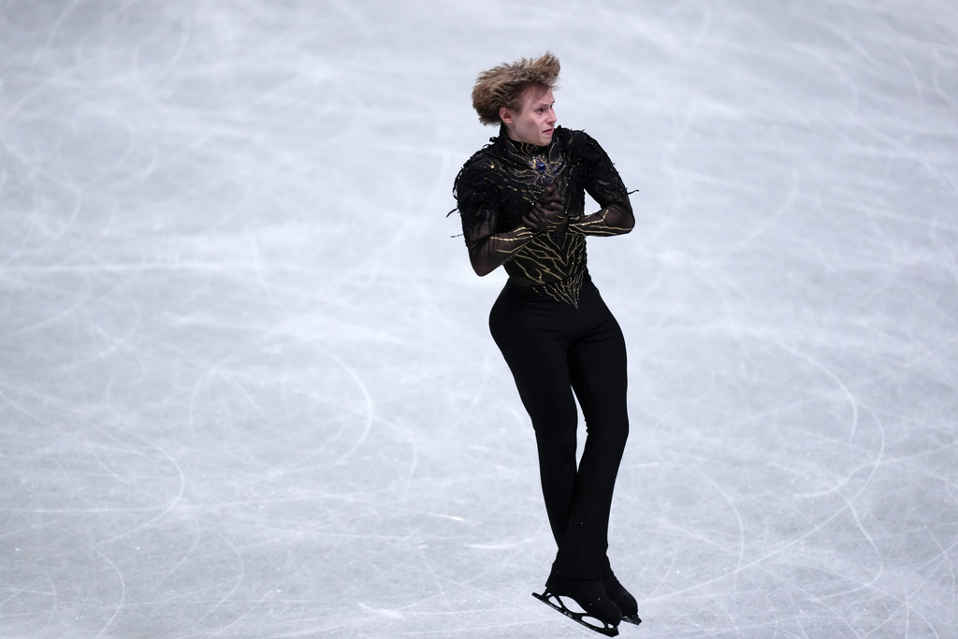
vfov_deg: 3.4
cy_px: 320
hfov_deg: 5.2
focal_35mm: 400
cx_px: 479
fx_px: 10645
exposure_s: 1/2000
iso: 3200
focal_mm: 400
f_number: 2.8
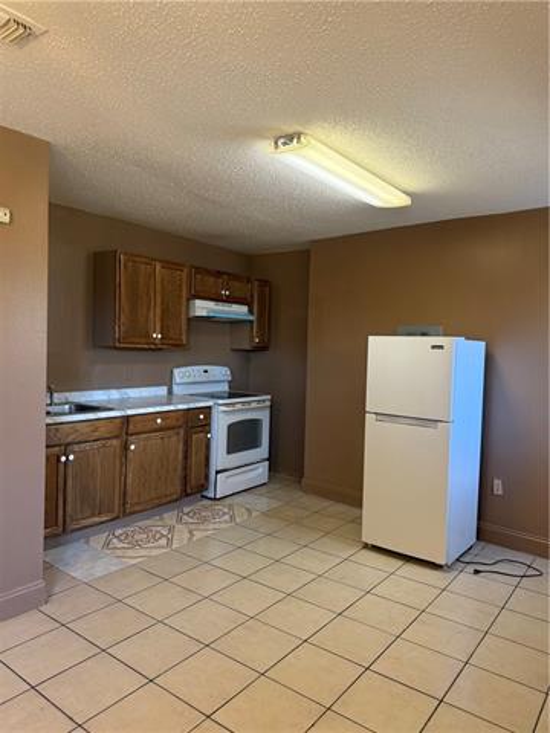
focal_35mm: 24
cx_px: 275
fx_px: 508
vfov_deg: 71.6
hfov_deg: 56.8
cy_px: 366
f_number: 1.78
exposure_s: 1/60
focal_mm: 6.76
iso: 250
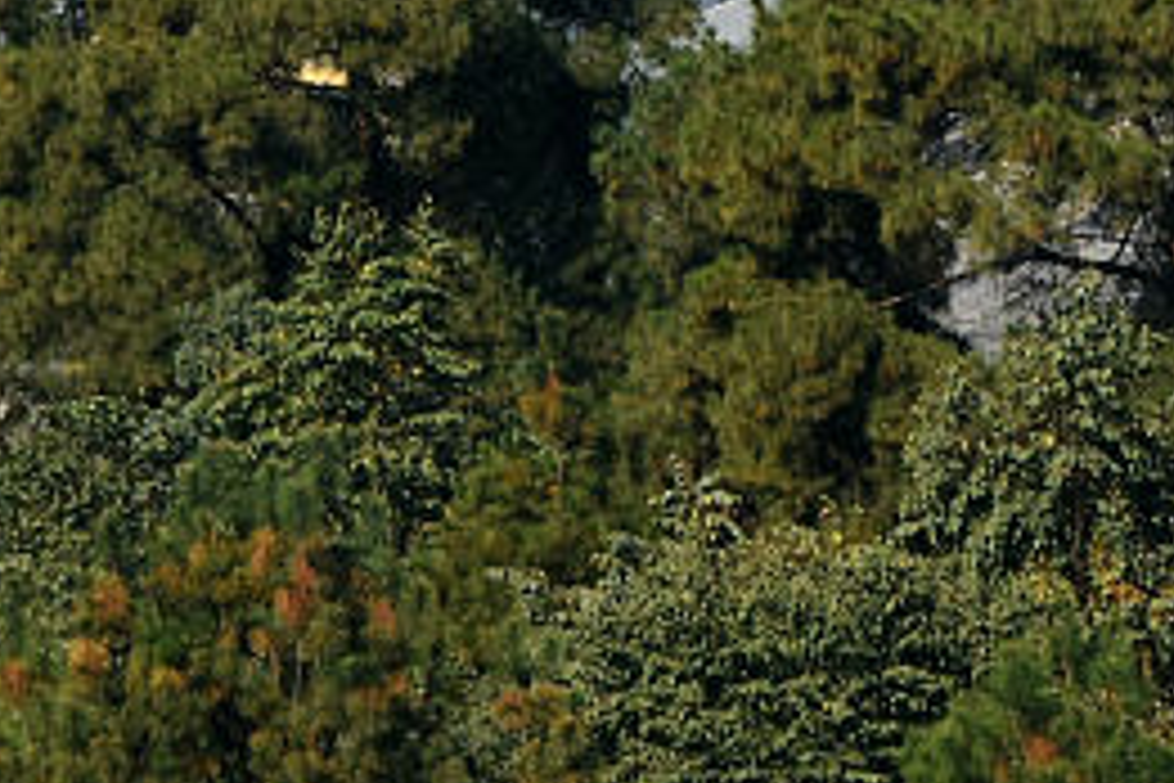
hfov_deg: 2.2
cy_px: -909
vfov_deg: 1.5
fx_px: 30368
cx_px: 720
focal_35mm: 931
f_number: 9
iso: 100
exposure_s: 1/320
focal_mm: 135
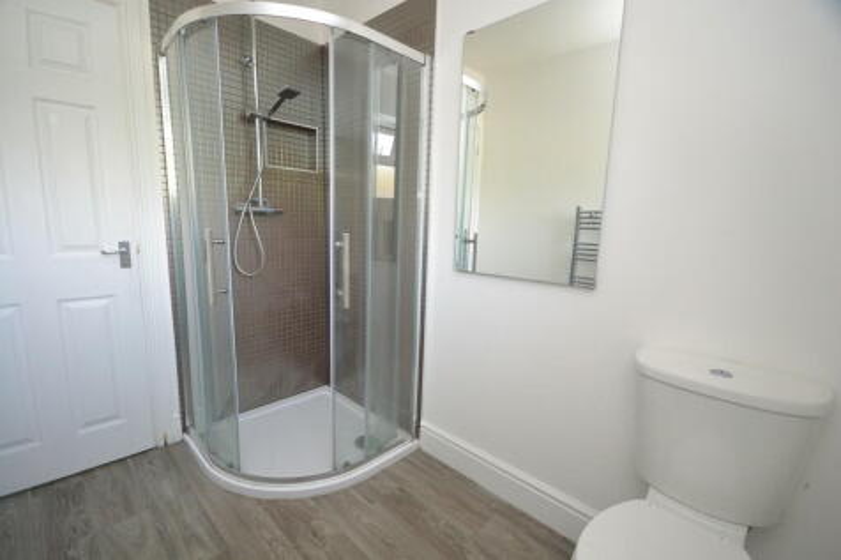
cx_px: 420
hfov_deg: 100.4
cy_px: 280
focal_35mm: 15
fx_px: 350
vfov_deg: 77.3
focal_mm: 10
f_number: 4
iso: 1000
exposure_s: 1/60
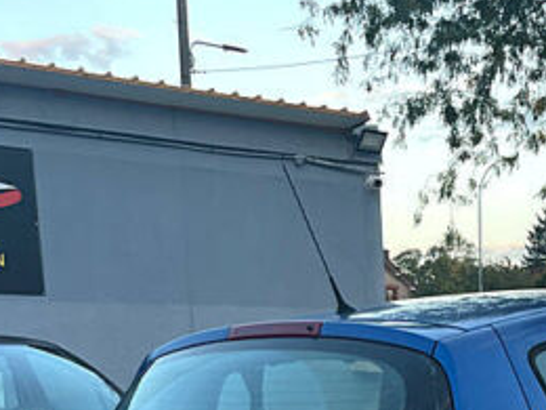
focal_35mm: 80
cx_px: 508
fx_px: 1262
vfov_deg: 17.0
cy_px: 585
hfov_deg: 23.7
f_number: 1.6
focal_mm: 5.1
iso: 50
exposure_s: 1/122
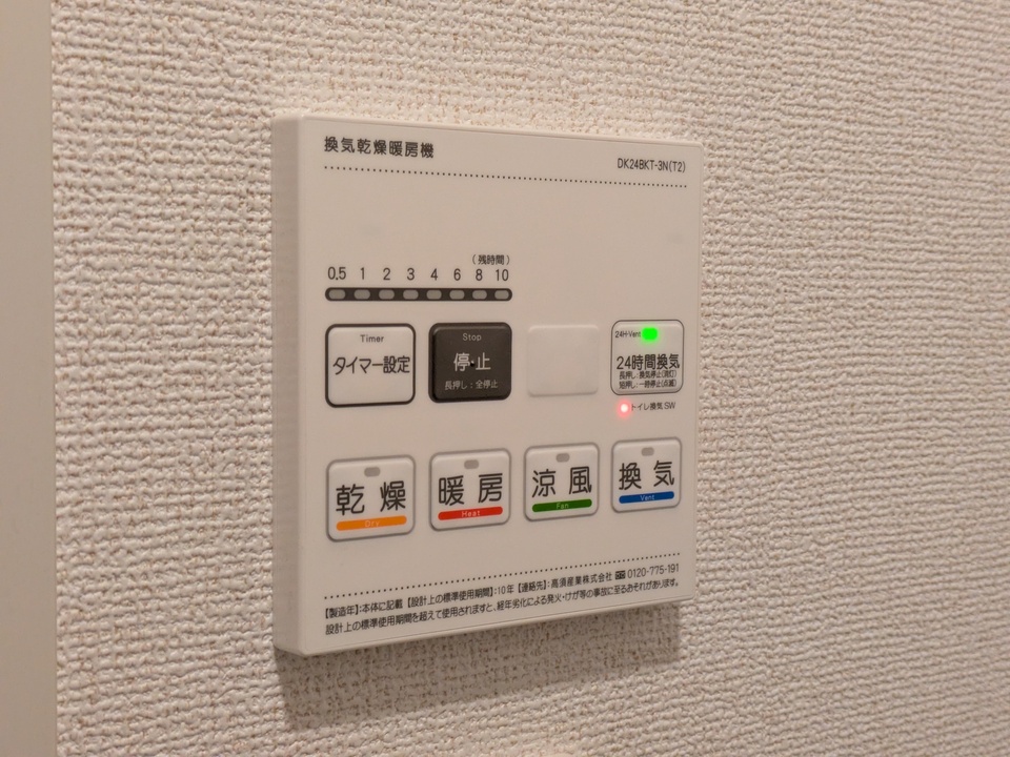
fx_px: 1488
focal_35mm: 51
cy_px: 378
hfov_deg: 37.5
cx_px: 505
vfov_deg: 28.6
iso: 311
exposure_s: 1/60
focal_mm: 5.43
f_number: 1.89
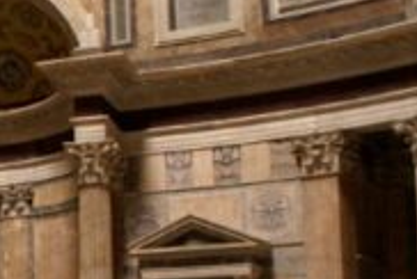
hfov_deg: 18.0
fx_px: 1149
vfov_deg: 13.7
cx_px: -234
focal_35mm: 99
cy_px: 253
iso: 400
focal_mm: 20
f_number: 4
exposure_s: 1/15
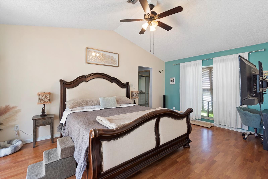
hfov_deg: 100.4
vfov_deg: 77.3
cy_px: 90
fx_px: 112
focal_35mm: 15
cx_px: 134
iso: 100
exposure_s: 1.6
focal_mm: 10
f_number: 8
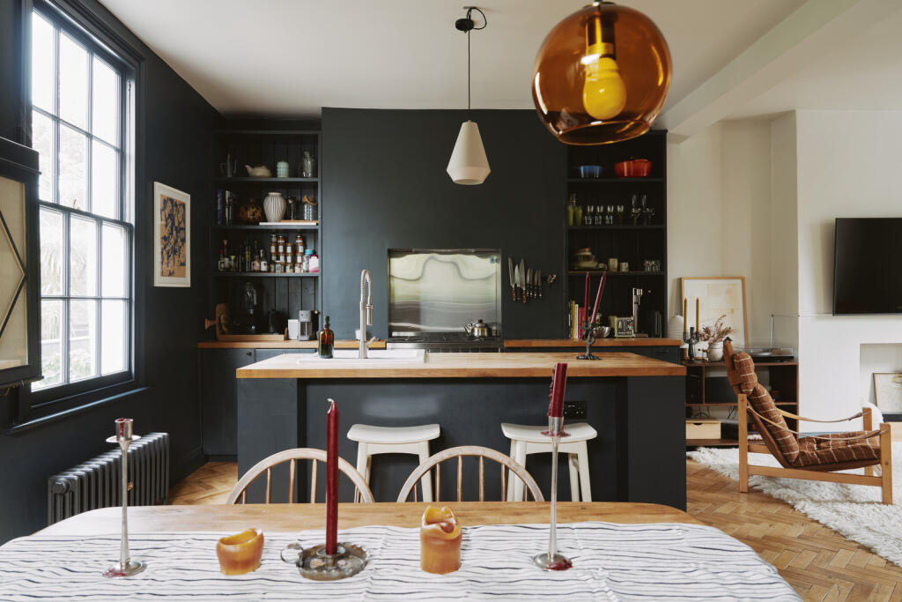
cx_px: 451
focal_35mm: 24
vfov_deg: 53.1
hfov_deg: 73.7
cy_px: 301
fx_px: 601
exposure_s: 1/2
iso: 100
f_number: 6.3
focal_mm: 24
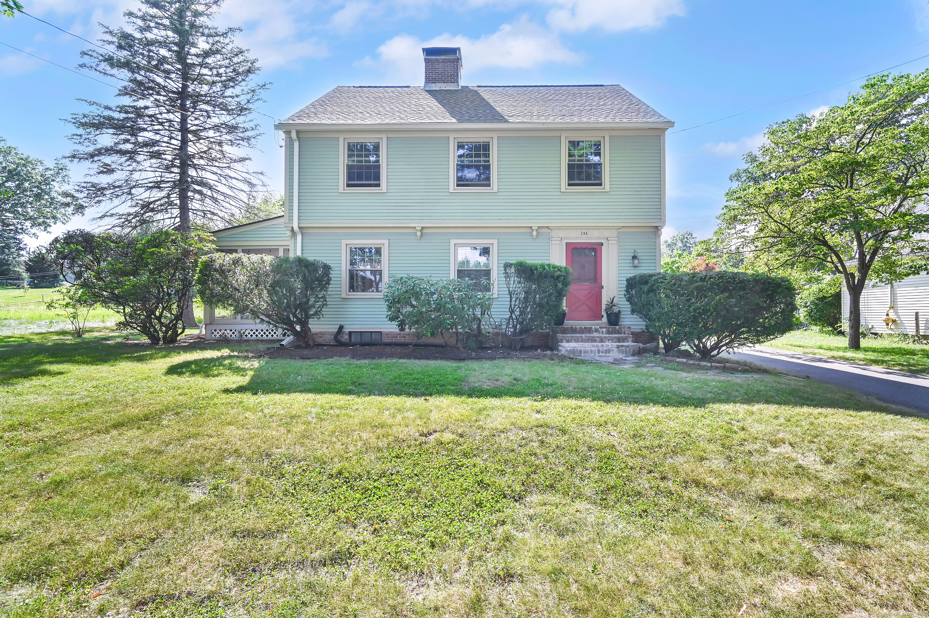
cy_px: 309
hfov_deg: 96.8
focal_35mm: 16
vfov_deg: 73.7
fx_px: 413
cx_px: 464
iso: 400
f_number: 8
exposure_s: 1/320
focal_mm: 16
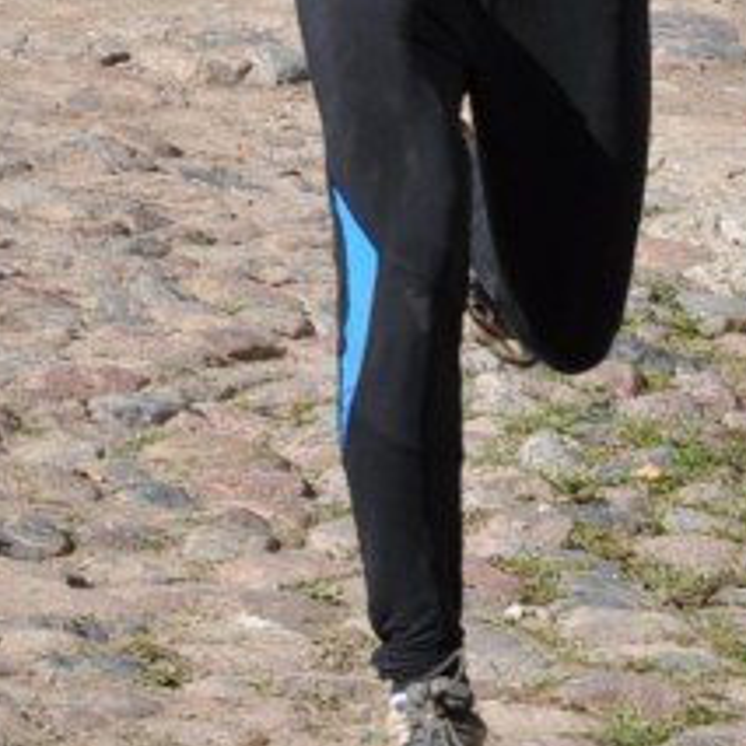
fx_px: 9889
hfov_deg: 4.3
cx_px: 686
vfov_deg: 4.3
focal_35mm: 406
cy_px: -89
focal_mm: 85
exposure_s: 1/800
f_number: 7.1
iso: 250
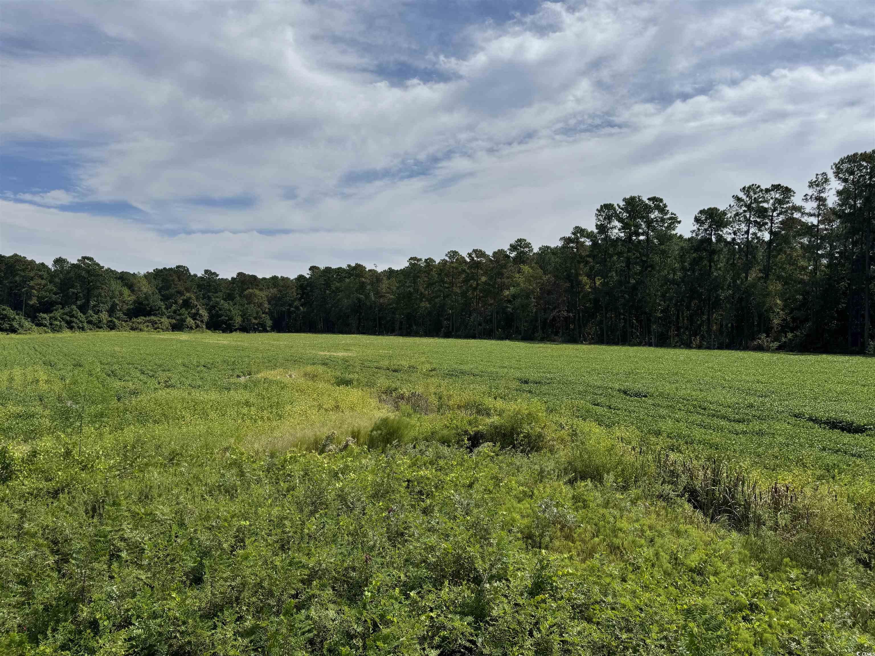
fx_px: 607
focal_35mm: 24
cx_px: 438
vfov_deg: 56.8
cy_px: 328
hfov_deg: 71.6
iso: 80
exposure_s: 1/7937
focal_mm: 6.76
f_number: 1.78
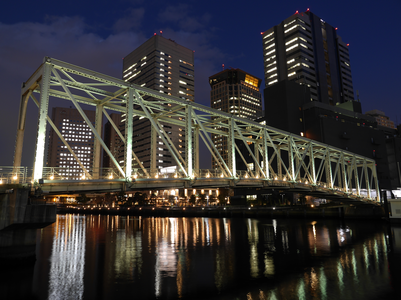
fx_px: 278
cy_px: 150
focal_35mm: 24
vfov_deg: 56.8
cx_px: 200
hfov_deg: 71.6
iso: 125
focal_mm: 12
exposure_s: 4
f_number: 5.6
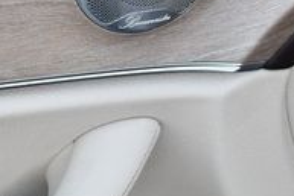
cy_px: 58
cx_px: -37
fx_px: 1193
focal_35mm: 146
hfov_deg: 13.7
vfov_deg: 9.4
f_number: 5.6
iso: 400
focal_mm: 22
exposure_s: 1/250
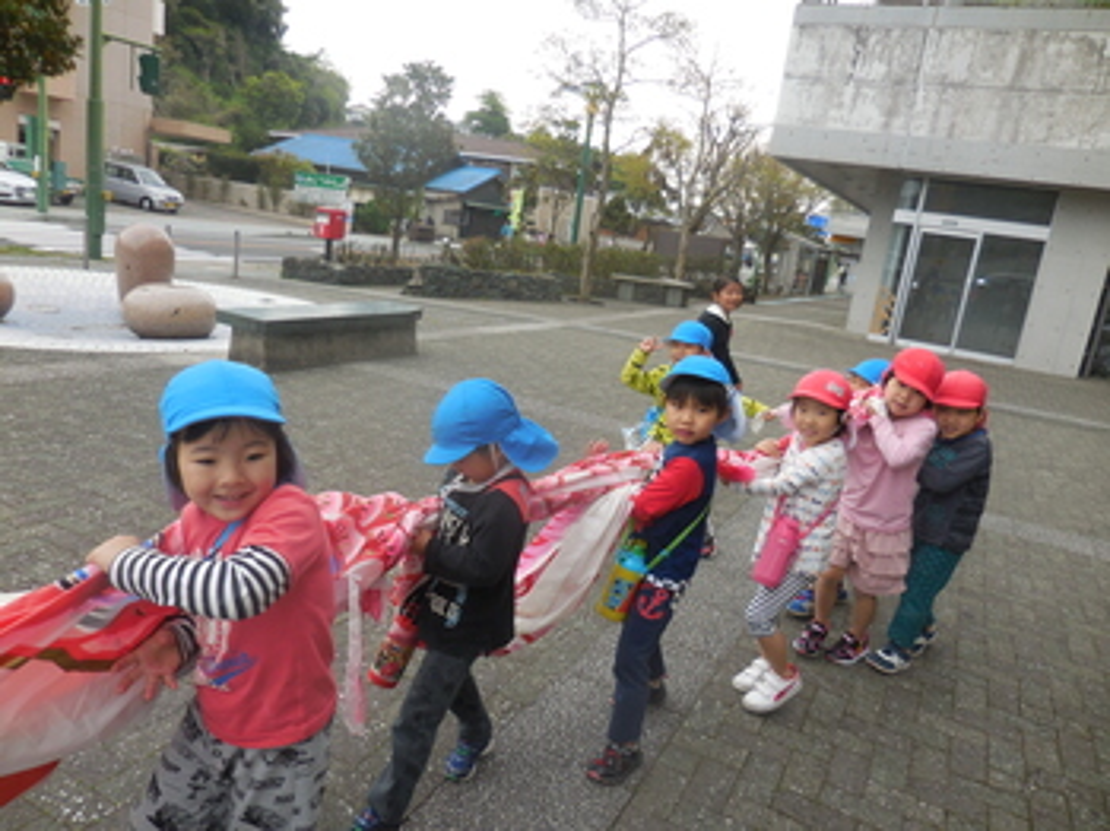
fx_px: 801
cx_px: 555
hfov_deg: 69.4
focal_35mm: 25
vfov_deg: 54.8
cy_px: 416
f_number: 3.3
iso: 125
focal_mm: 4.5
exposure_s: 1/400
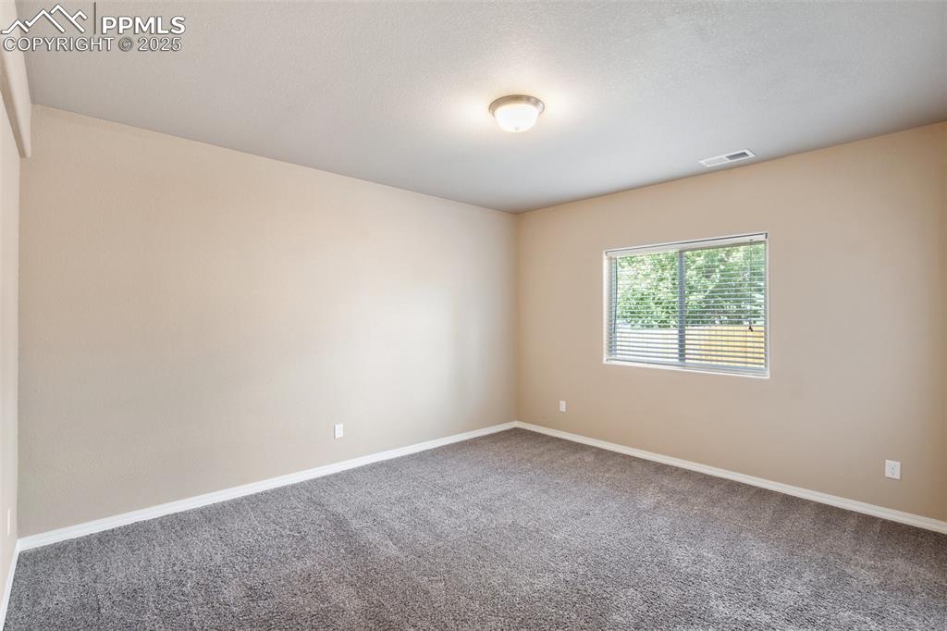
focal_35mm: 16
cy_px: 316
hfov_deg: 96.8
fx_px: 421
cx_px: 474
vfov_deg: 73.7
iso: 250
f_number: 10
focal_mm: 16
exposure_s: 1.6
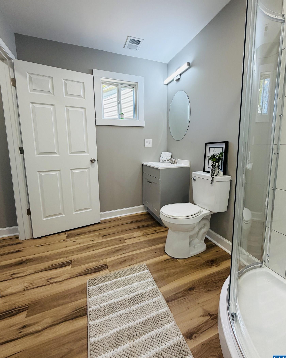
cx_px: 144
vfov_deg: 96.7
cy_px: 168
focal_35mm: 15
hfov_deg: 84.0
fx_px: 159
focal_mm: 2.22
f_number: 2.2
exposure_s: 1/120
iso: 125
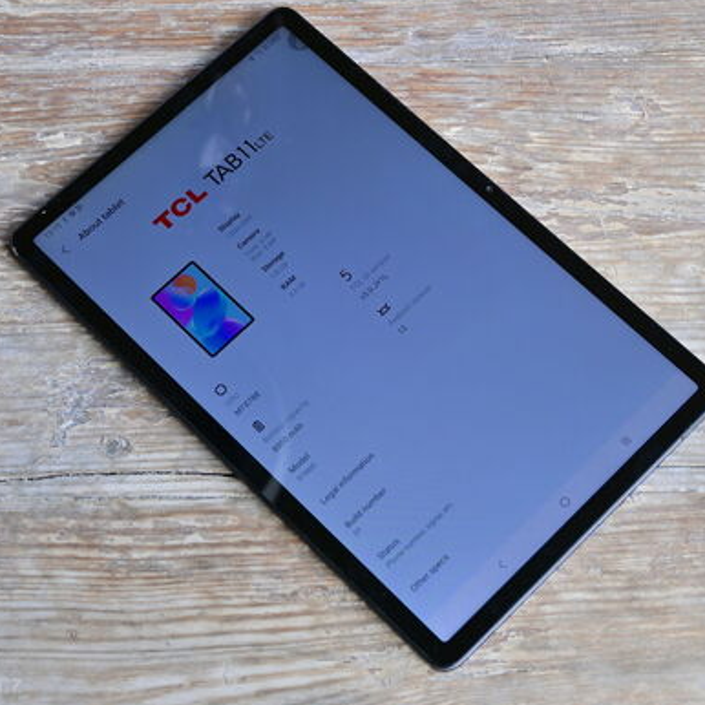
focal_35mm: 69
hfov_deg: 25.0
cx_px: 374
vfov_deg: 25.0
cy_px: 346
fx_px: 1590
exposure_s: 1/125
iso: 100
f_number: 5.6
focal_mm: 34
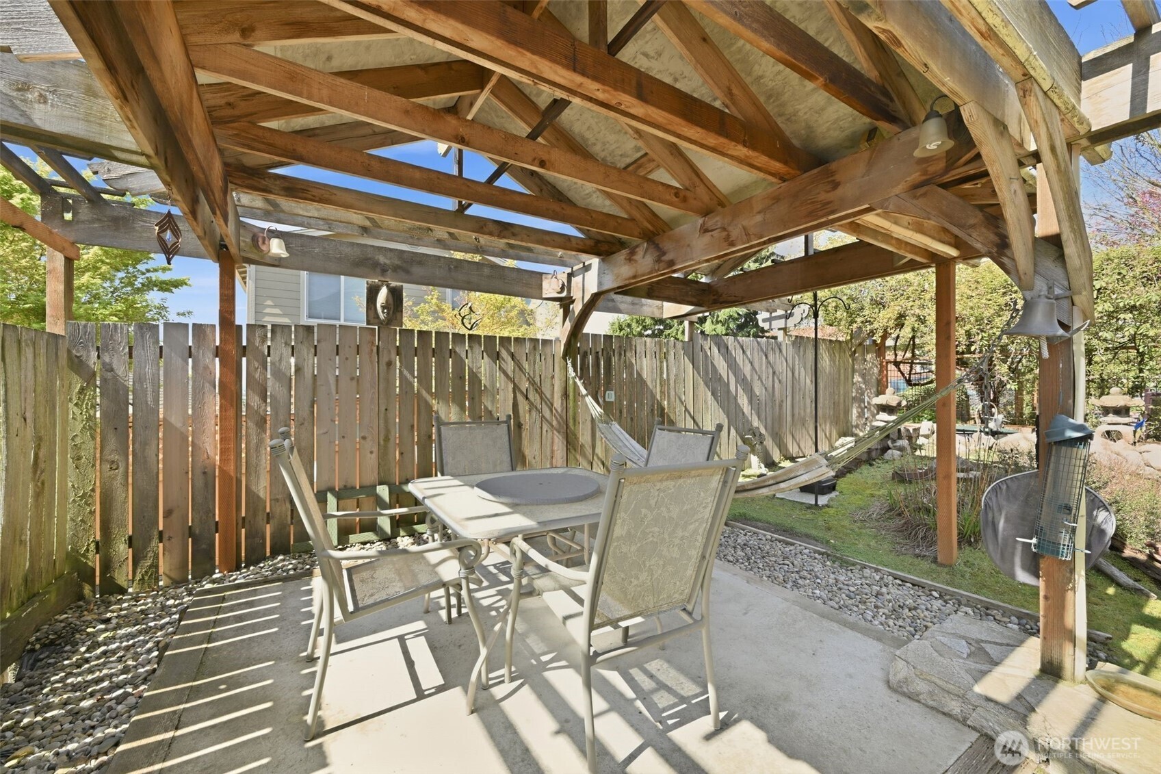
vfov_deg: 81.2
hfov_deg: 104.3
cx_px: 580
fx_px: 451
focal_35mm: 14
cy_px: 387
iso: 320
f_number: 8
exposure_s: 1/30
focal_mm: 14
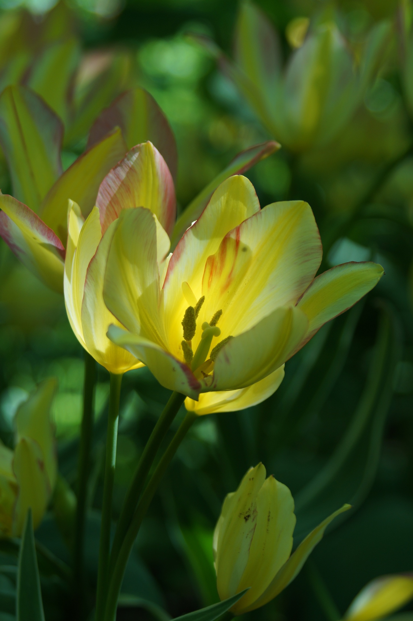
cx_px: 206
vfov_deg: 19.5
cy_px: 310
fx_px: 1809
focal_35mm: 105
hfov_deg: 13.0
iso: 160
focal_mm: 70
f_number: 5.6
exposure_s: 1/125
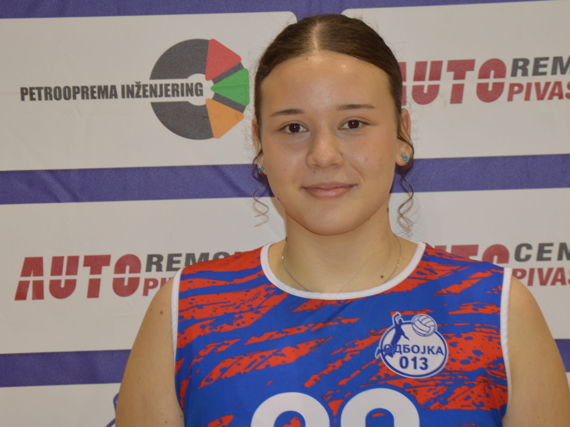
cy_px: 221
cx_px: 298
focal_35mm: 118
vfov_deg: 12.6
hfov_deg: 16.7
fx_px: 1943
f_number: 5
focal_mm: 58
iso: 320
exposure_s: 1/30
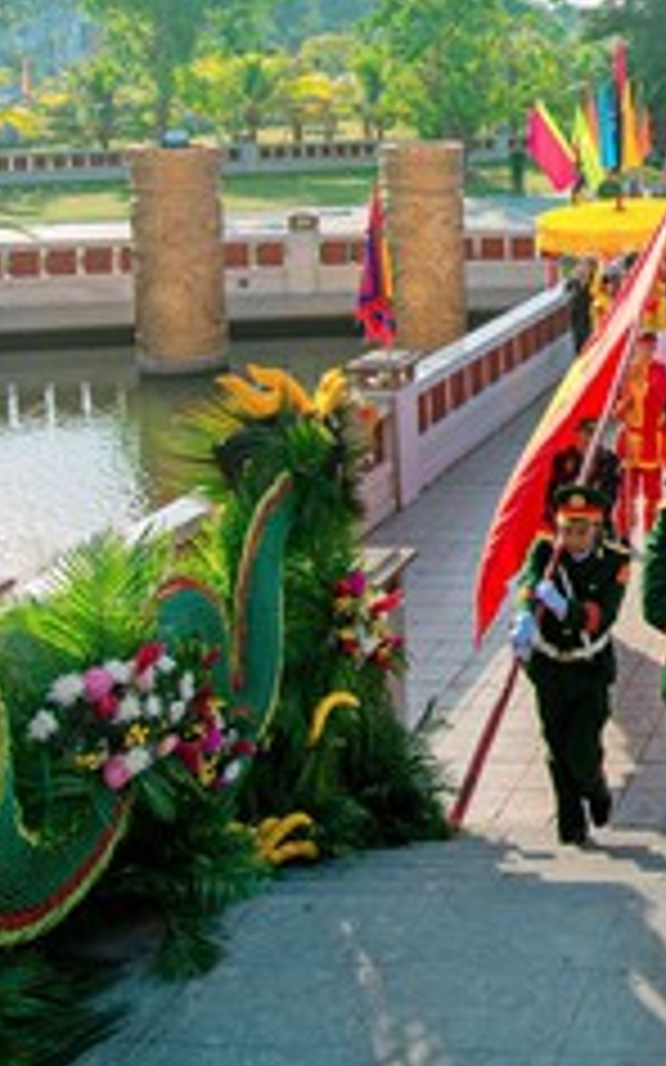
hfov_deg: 23.5
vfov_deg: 42.4
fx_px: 1279
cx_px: 994
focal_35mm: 44
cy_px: 155
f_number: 8
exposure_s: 1/160
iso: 100
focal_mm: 16
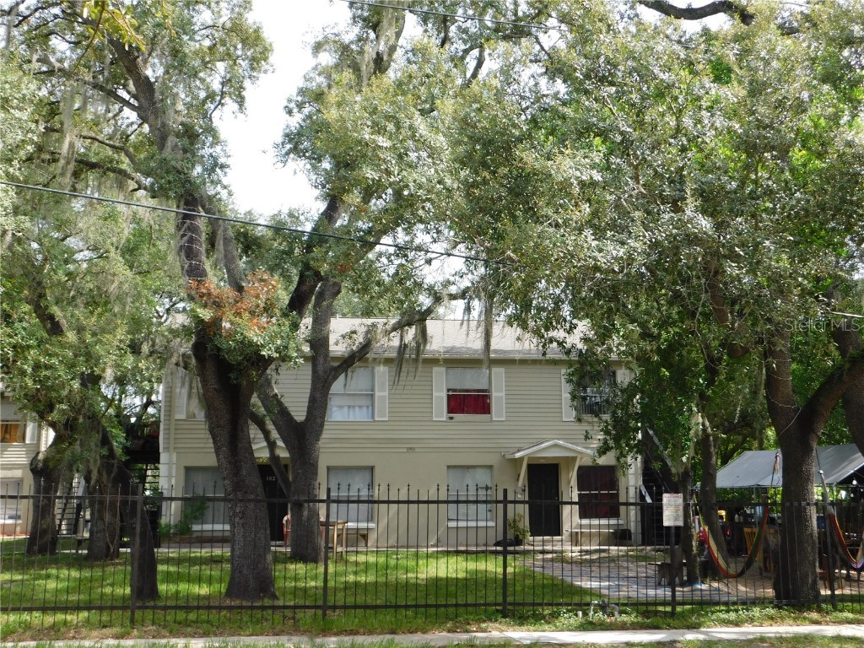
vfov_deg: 36.0
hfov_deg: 46.8
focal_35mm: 40
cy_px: 324
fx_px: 998
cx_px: 432
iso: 125
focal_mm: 7.1
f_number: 3.6
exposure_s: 1/320
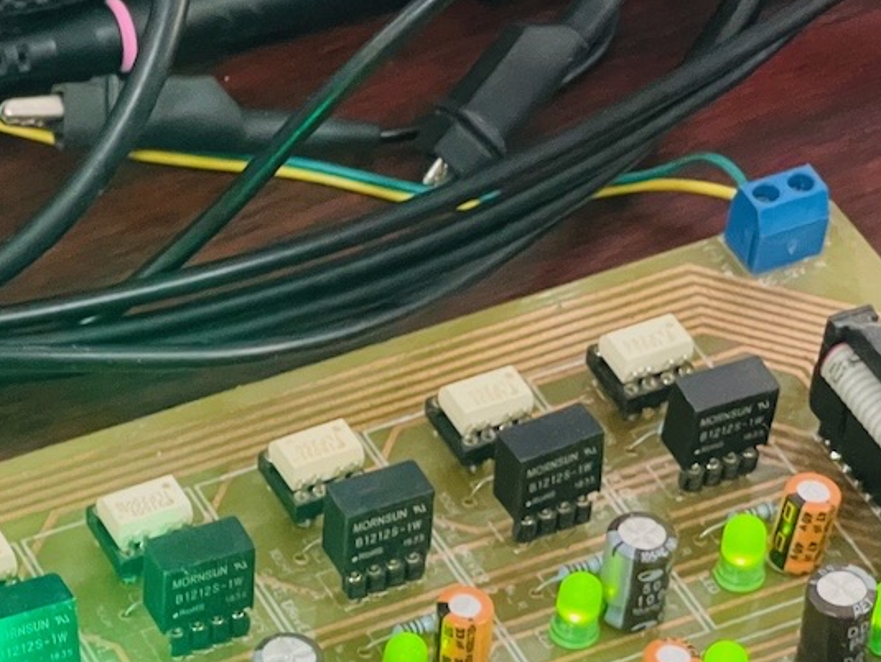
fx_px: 3897
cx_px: 138
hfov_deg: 12.8
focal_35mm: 153
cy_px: 761
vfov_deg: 9.6
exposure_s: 1/33
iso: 640
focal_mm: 7.5
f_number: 2.2
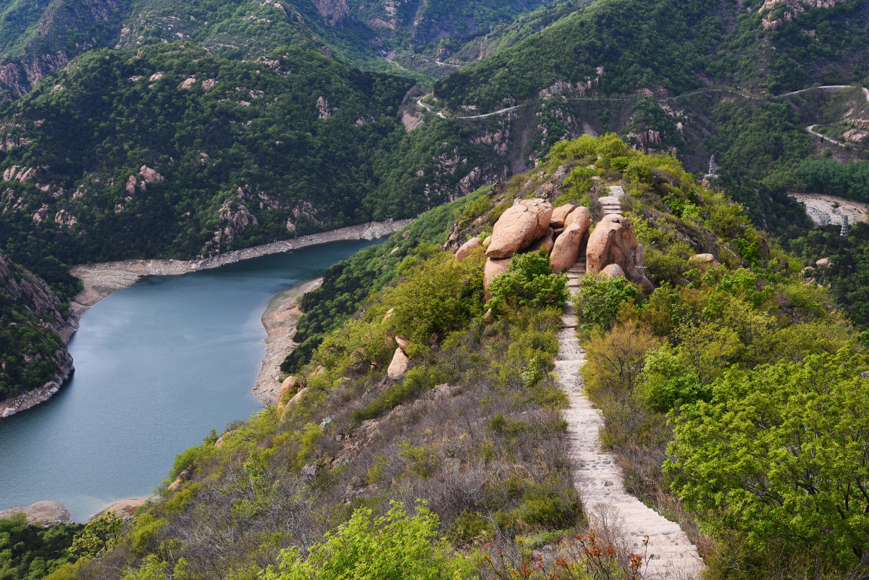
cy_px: 290
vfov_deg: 28.1
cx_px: 434
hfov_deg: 41.1
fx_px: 1159
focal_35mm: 48
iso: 100
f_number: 8
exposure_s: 1/125
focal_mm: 48
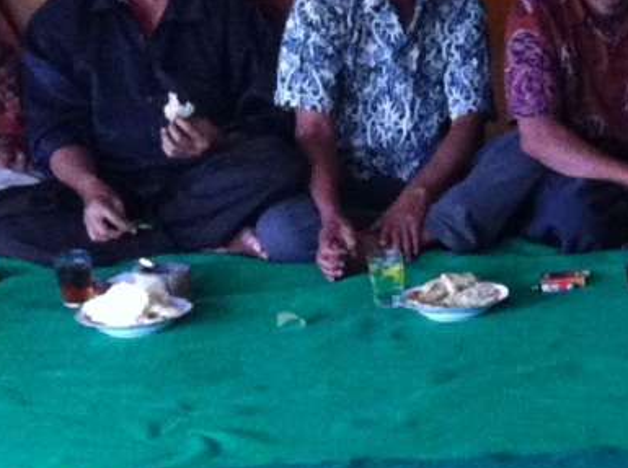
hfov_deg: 11.1
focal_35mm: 165
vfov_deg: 8.8
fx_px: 2987
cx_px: 1148
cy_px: 682
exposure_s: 1/15
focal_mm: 3.85
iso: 320
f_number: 2.8
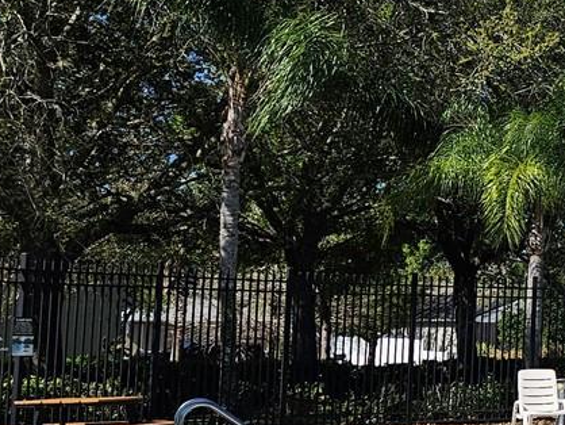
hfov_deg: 17.8
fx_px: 1437
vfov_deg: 16.8
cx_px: 1018
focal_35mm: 88
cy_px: 208
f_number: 1.8
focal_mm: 5.4
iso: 25
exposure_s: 1/2544
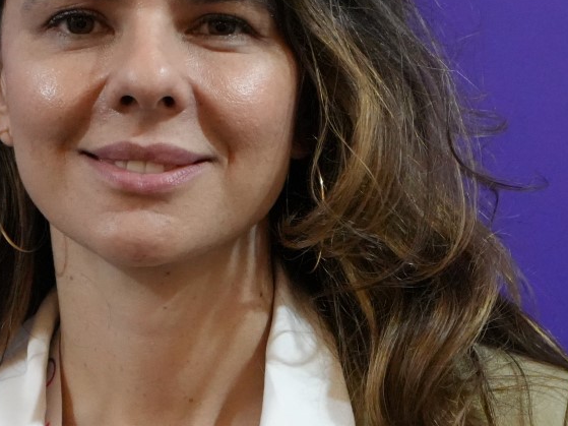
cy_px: 178
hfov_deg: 10.1
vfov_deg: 7.6
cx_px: 116
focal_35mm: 195
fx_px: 3199
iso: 10000
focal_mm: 70
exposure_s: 1/160
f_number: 4
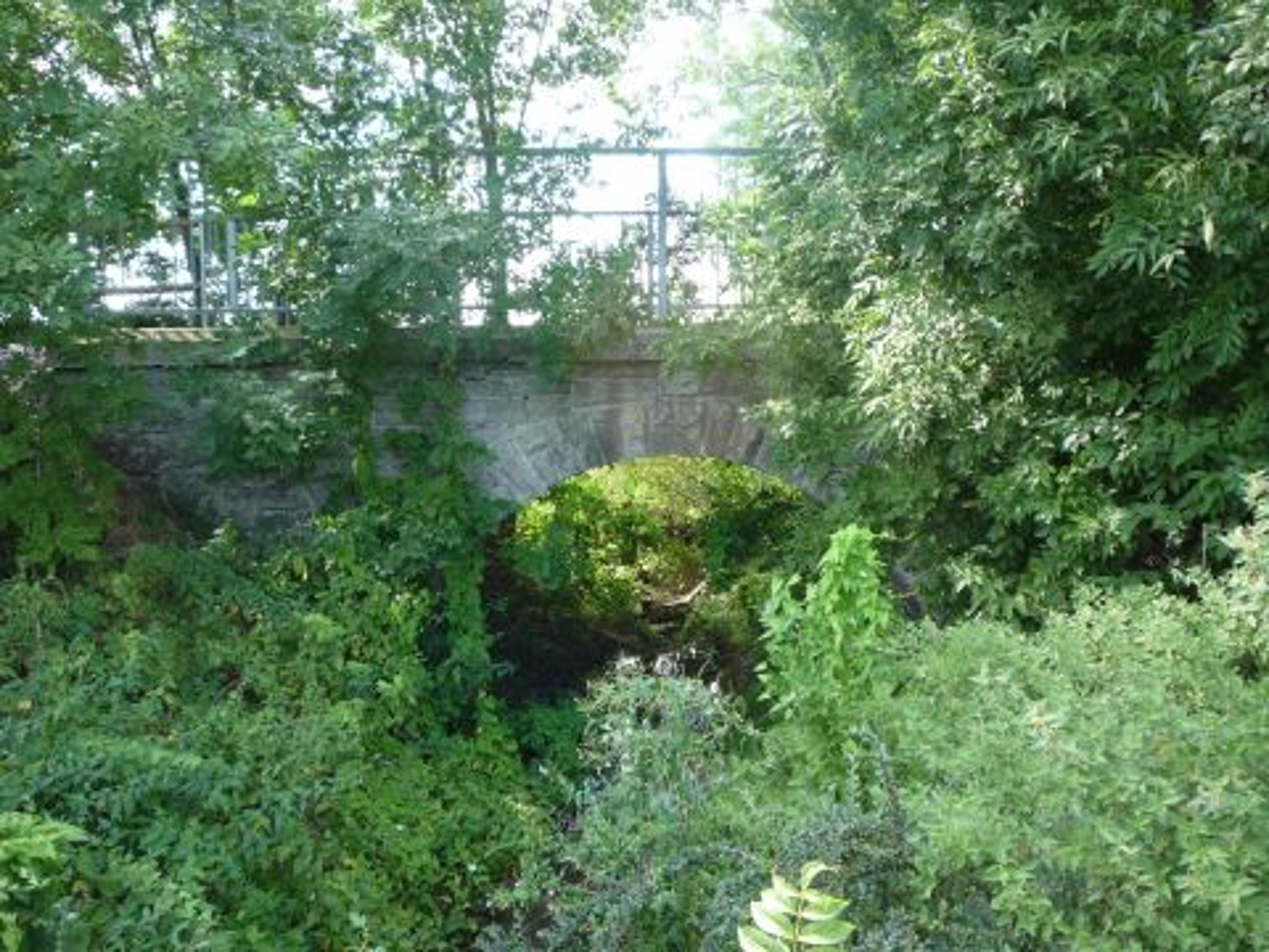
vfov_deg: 44.2
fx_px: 1173
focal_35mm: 32
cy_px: 476
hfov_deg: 56.8
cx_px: 634
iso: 100
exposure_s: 1/60
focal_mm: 5.2
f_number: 3.3
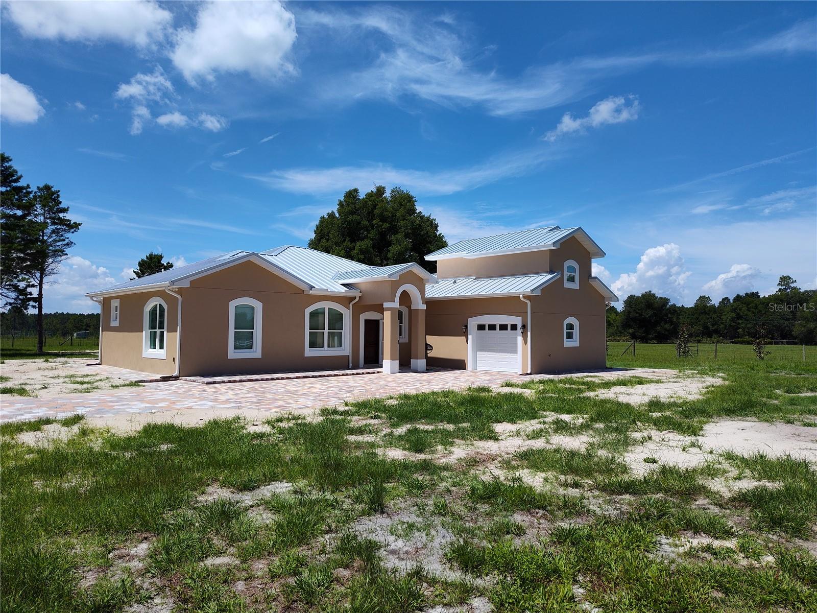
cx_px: 408
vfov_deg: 58.9
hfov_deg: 73.9
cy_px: 306
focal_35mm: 23
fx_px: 543
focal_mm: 5.56
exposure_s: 1/2182
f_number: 1.8
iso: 100
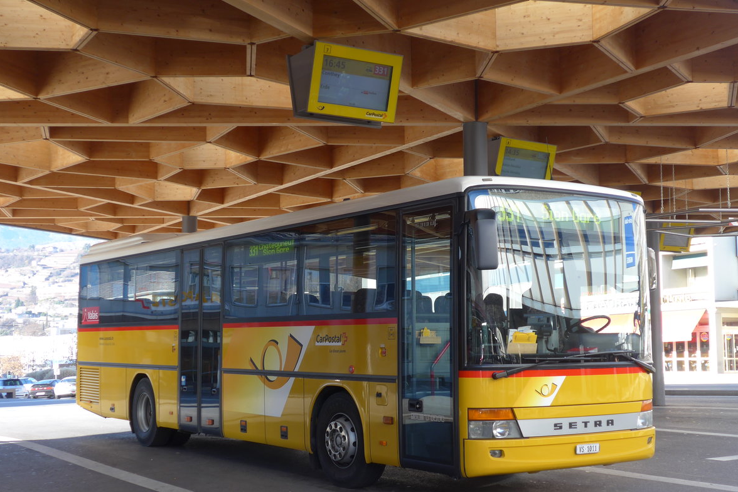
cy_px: 277
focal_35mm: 52
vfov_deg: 26.0
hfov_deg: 38.2
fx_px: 1066
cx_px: 375
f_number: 3.2
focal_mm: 10.1
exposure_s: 1/125
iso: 80
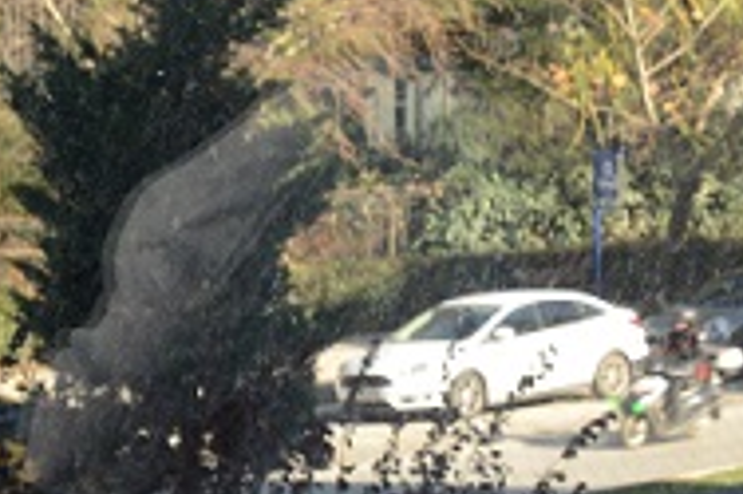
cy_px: 186
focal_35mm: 205
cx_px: 1320
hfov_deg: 9.6
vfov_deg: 6.7
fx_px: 4227
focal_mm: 55
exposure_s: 1/125
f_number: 13
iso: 640
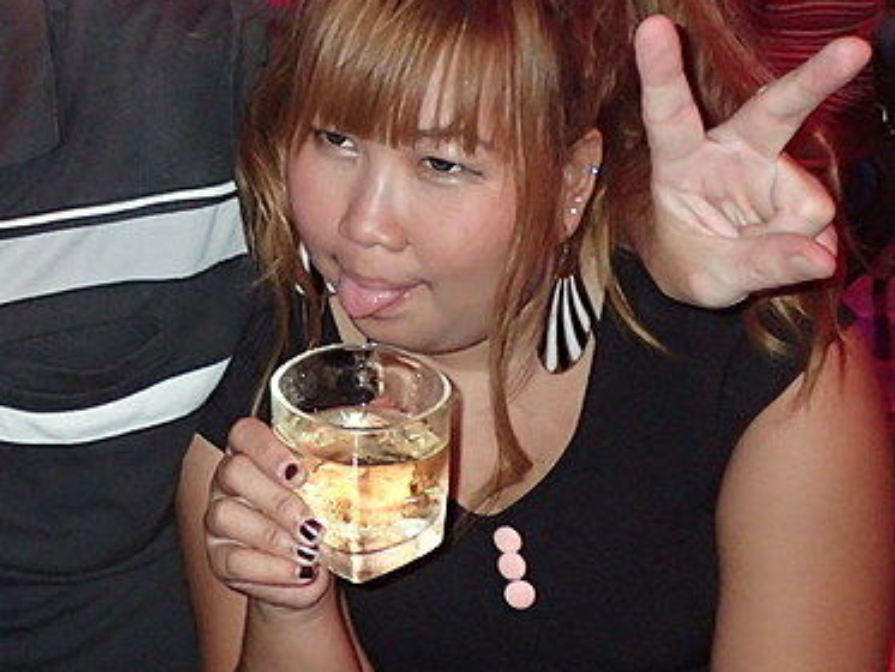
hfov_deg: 24.7
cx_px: -19
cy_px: 190
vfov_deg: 19.5
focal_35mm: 75
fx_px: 1940
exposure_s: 1/30
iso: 640
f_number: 2.6
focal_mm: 6.42
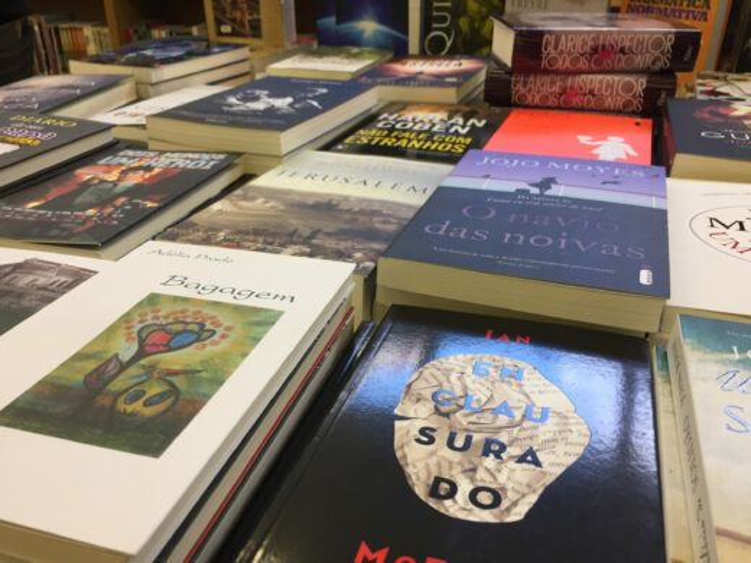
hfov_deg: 61.7
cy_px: 282
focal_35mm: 29
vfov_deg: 48.2
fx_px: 629
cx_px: 376
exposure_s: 1/30
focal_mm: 4.15
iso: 32
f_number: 2.2
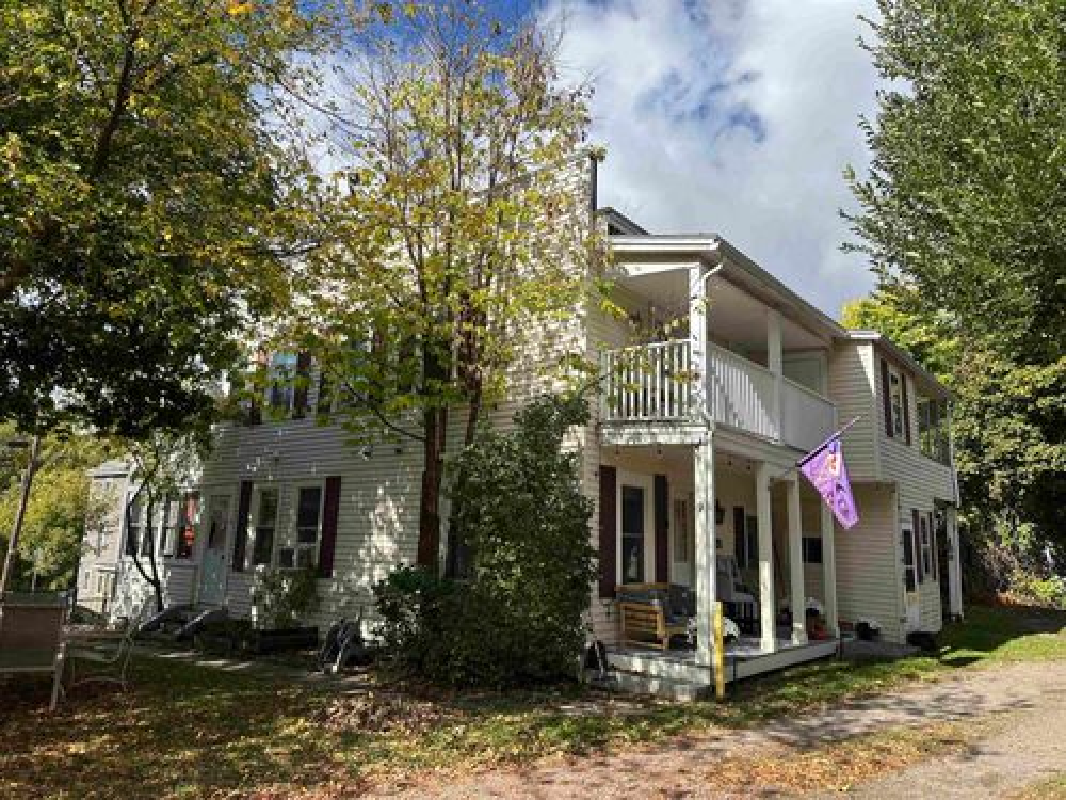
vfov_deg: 56.8
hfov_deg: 71.6
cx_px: 533
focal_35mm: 24
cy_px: 400
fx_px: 739
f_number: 1.78
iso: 80
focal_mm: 6.86
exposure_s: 1/2967
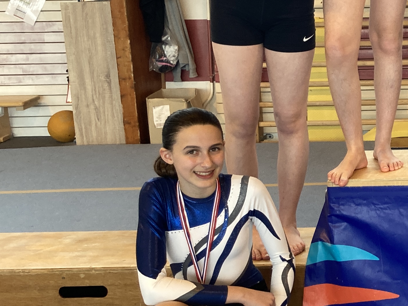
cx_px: 575
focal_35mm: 80
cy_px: 88
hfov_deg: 21.3
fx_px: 943
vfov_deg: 18.3
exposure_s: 1/100
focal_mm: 3.99
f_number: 1.8
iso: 50
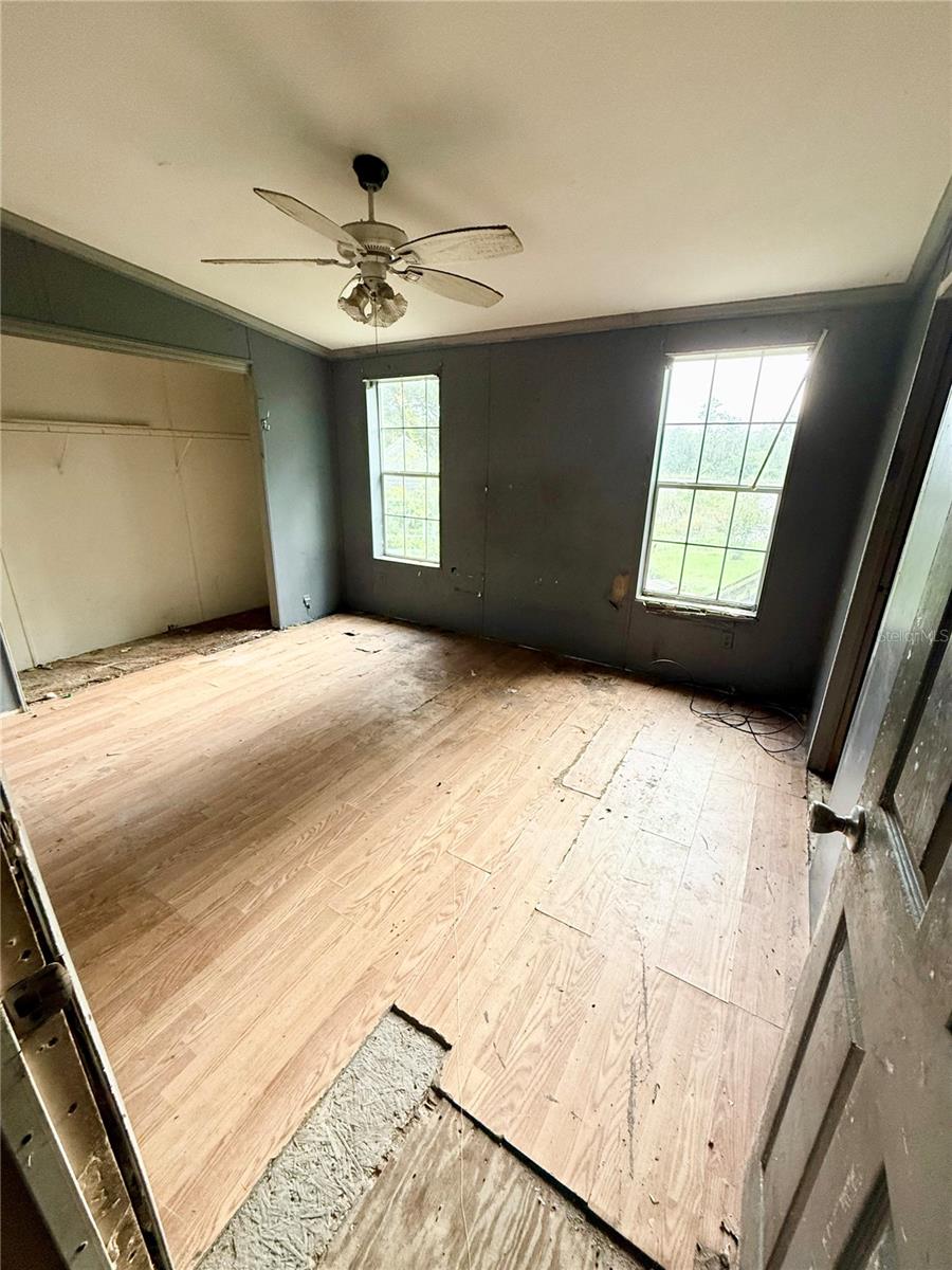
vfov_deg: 102.1
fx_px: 513
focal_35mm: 14
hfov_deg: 85.7
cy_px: 635
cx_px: 476
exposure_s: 1/99
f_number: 2.2
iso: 250
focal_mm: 2.22
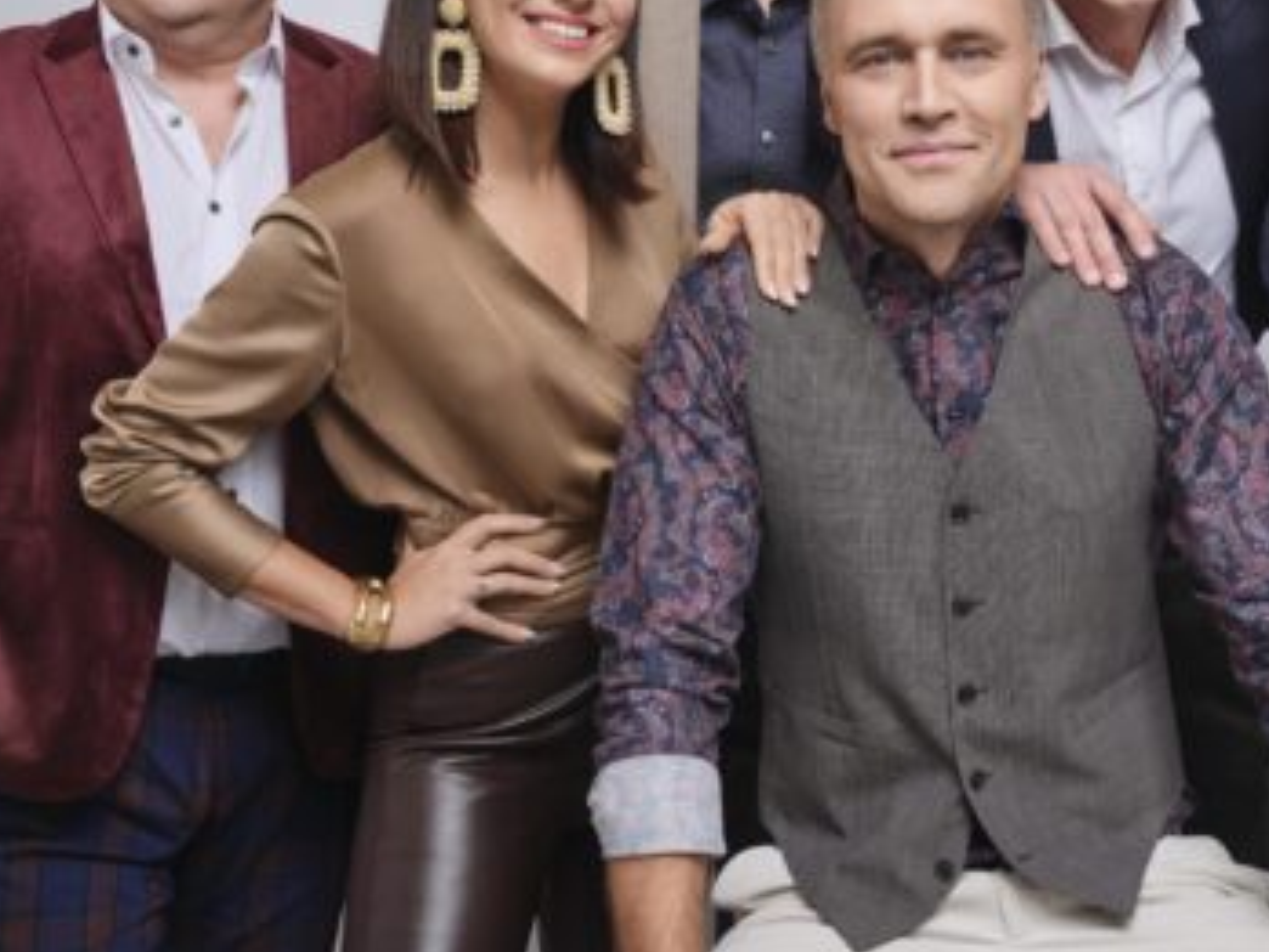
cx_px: 802
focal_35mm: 62
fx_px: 2273
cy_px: 285
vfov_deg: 23.5
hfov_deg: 31.0
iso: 250
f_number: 8
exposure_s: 1/125
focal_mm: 45
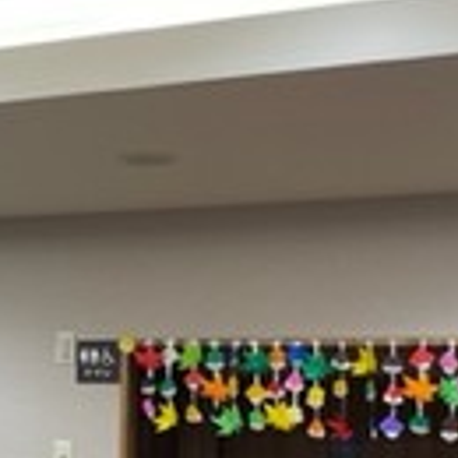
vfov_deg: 17.9
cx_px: -315
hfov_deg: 15.8
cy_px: 317
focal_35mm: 97
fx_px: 1452
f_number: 1.6
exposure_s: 1/120
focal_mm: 4.2
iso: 80
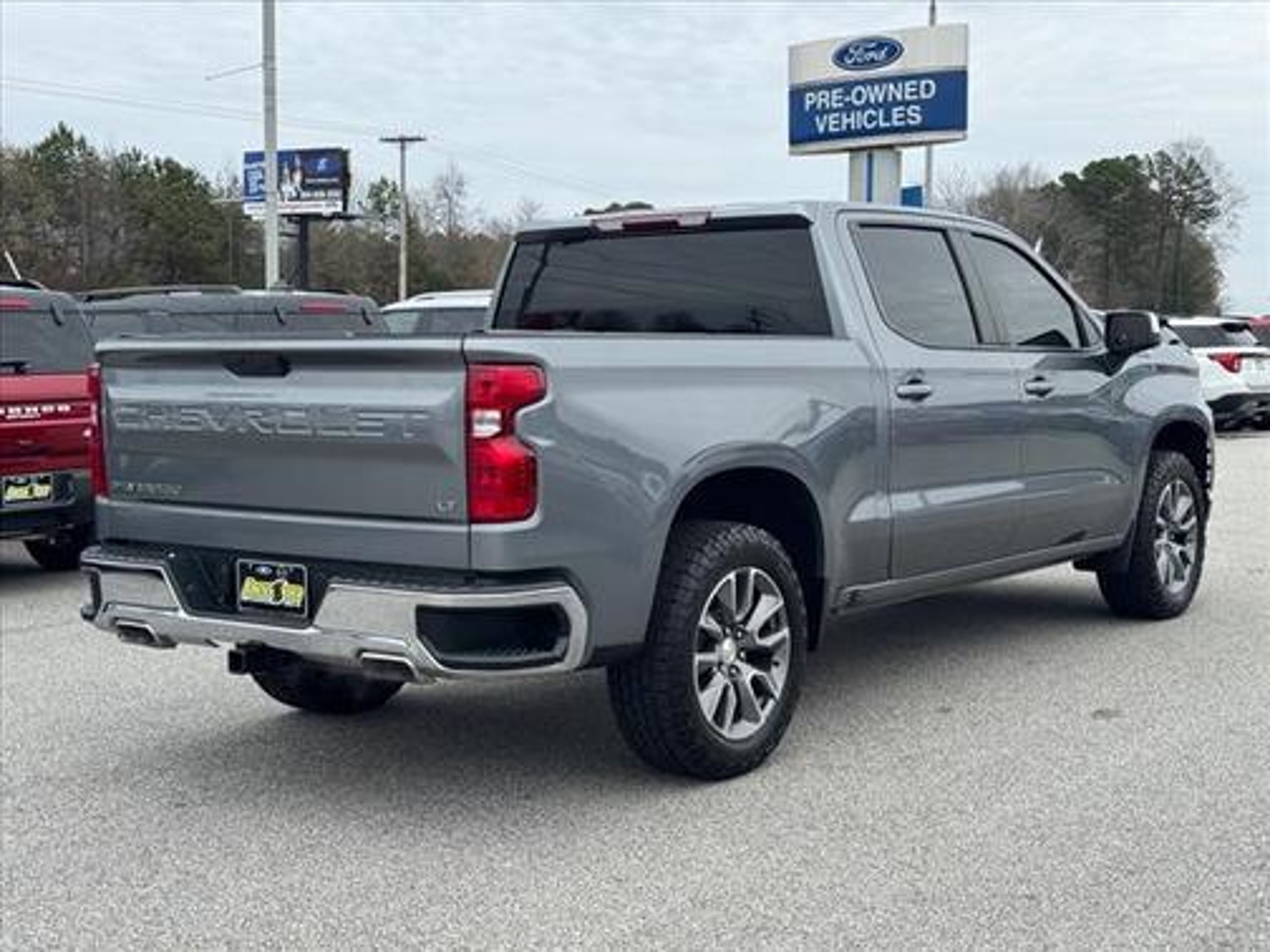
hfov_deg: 39.7
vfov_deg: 30.3
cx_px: 635
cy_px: 476
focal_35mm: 48
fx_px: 1761
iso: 64
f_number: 1.78
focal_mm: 6.76
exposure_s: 1/1133
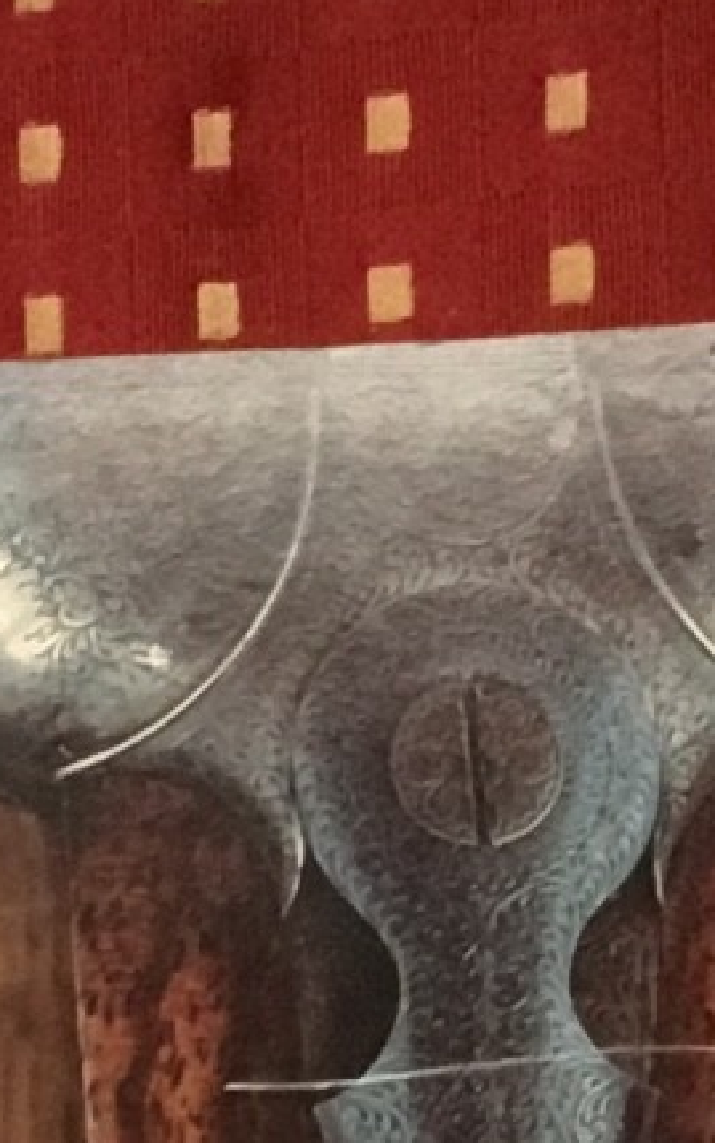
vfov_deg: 10.6
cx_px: -534
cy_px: 1700
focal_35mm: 191
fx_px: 5951
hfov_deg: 6.7
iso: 125
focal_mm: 3.3
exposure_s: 1/30
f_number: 2.4
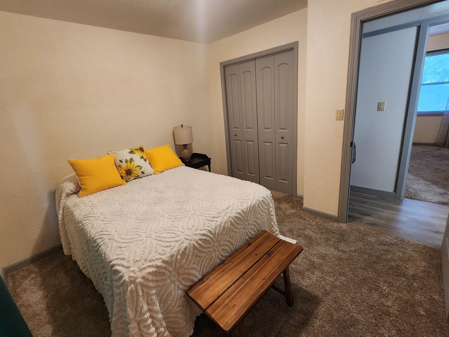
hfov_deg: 98.1
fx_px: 195
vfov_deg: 81.7
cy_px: 162
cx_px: 218
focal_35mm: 15
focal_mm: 2.2
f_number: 2.2
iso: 400
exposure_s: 1/30
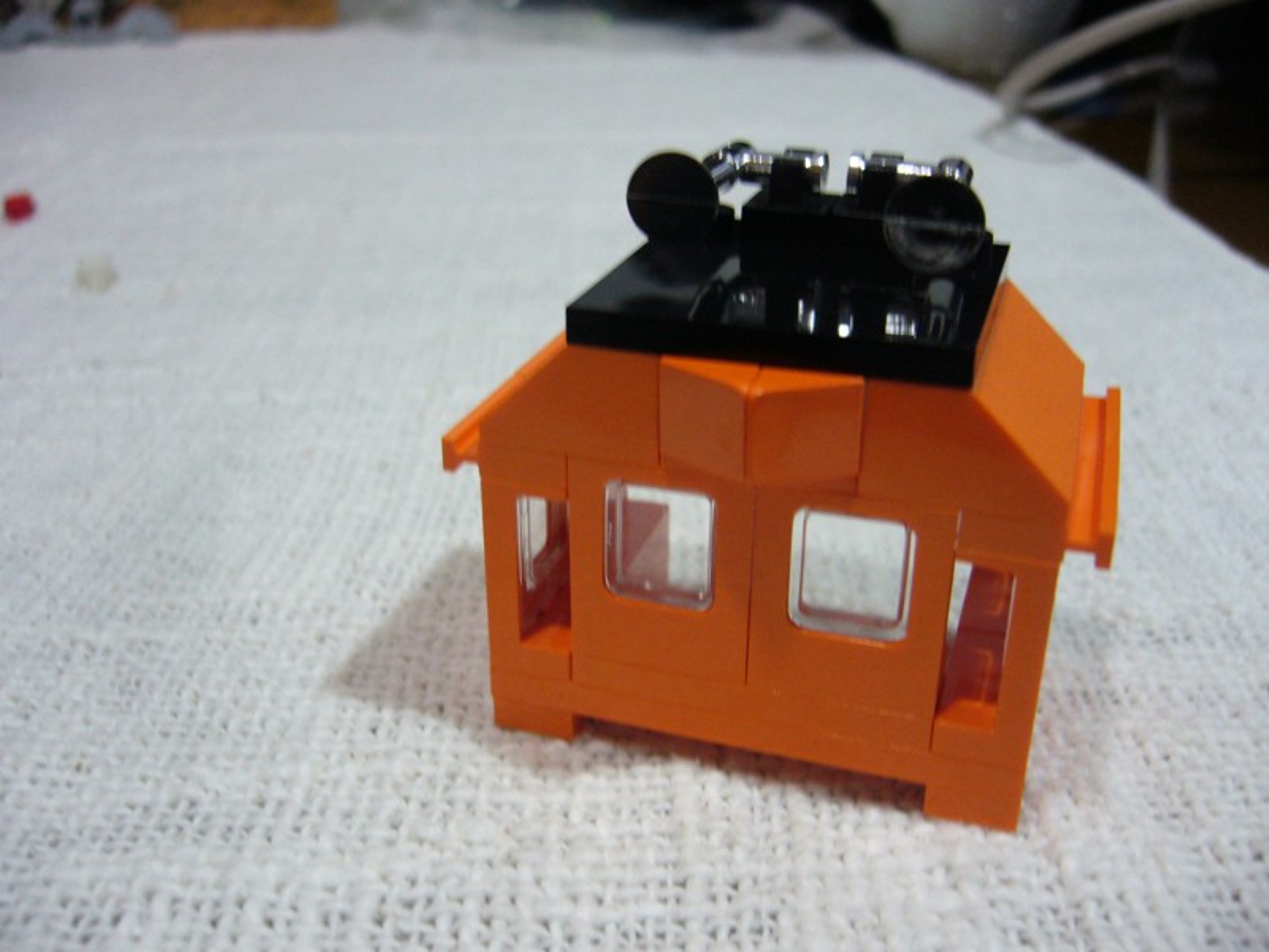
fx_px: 1283
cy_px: 476
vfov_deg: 40.7
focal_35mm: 35
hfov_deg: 52.6
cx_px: 634
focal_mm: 5.8
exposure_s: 1/8
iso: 200
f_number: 2.8
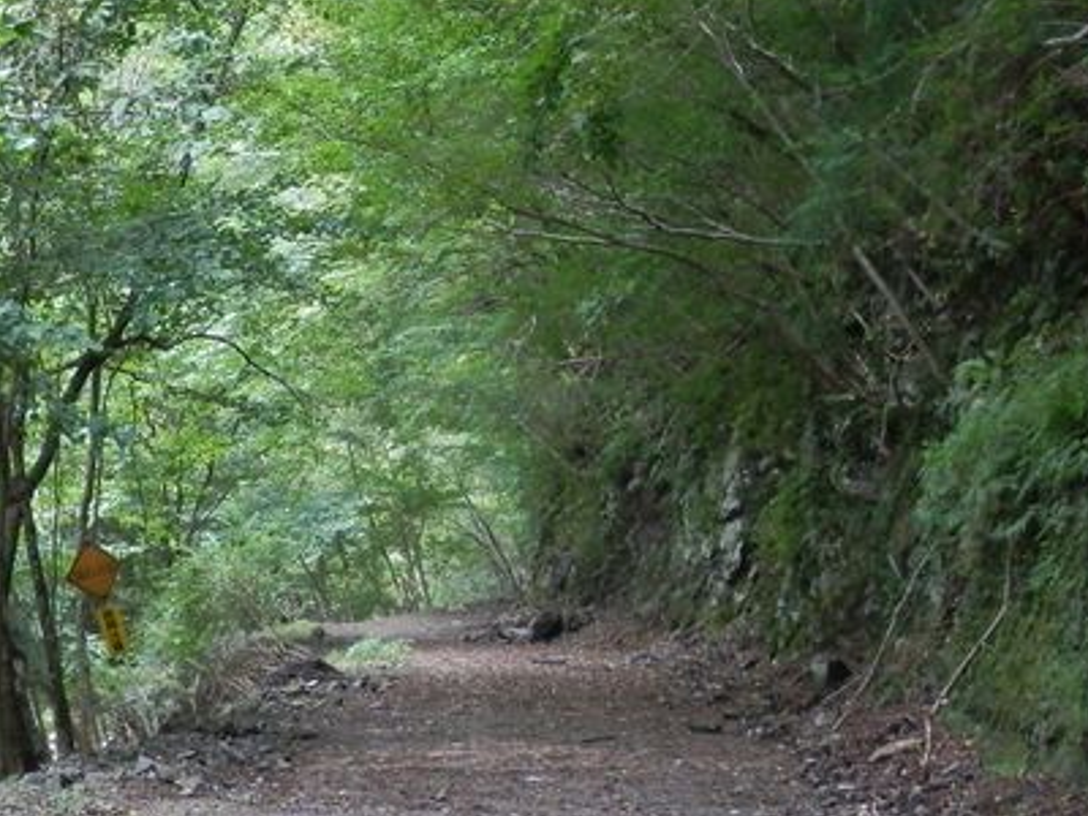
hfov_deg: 24.2
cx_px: 299
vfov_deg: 18.3
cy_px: 218
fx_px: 2514
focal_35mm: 80
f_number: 3.7
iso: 200
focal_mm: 7.3
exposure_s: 1/60
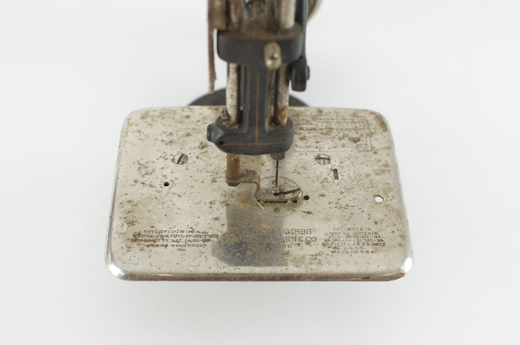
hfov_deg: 37.9
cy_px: 172
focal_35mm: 52
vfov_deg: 25.6
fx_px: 757
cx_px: 260
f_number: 4
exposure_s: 1/125
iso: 640
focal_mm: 35
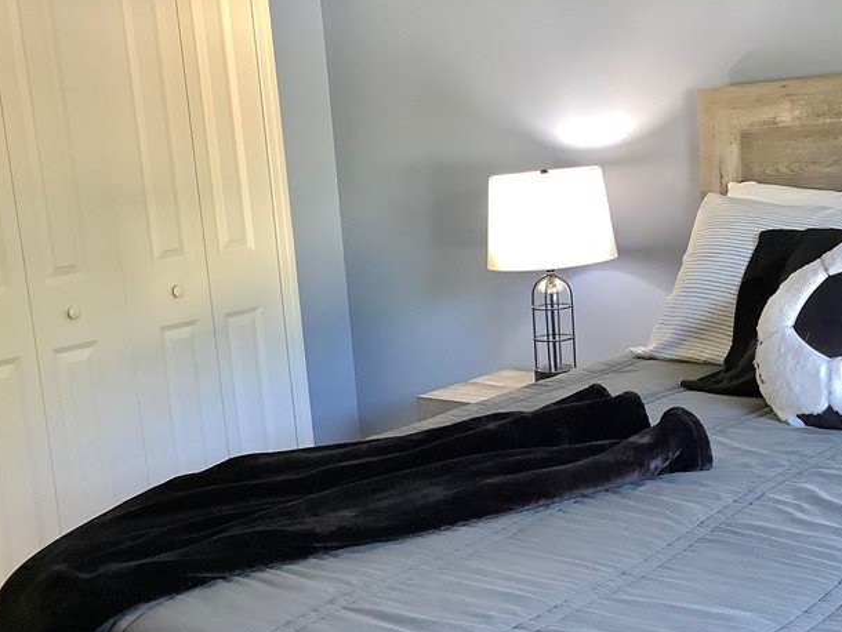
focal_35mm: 52
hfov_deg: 36.8
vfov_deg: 28.0
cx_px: 388
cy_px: 338
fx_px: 1265
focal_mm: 3.3
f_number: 2.4
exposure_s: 1/60
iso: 200
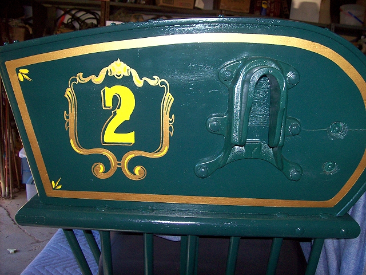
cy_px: 138
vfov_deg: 39.7
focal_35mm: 36
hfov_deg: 51.4
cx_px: 183
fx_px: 381
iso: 80
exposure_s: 1/64
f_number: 2.7
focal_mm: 6
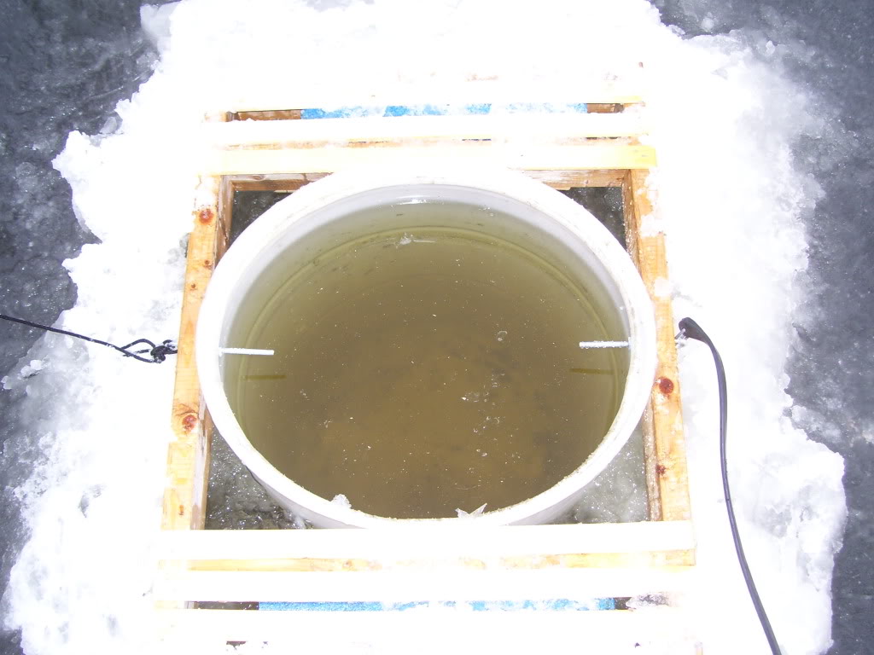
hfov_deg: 50.1
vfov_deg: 38.7
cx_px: 437
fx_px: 934
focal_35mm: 37
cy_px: 328
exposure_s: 1/250
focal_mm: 6
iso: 80
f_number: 2.7
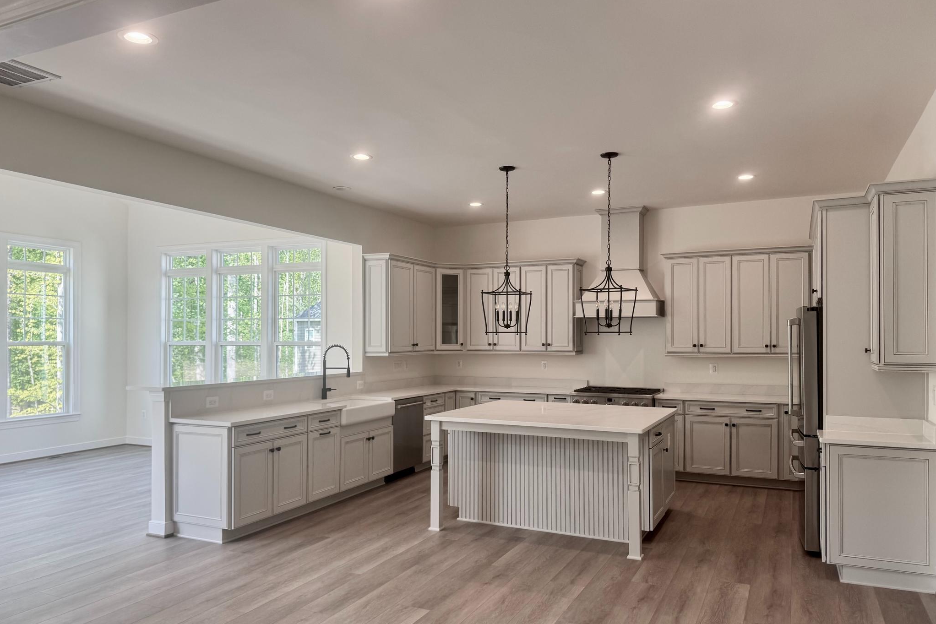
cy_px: 325
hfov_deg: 71.5
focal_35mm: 25
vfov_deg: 51.3
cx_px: 468
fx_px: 650
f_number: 1.78
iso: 64
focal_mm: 6.76
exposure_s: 1/120
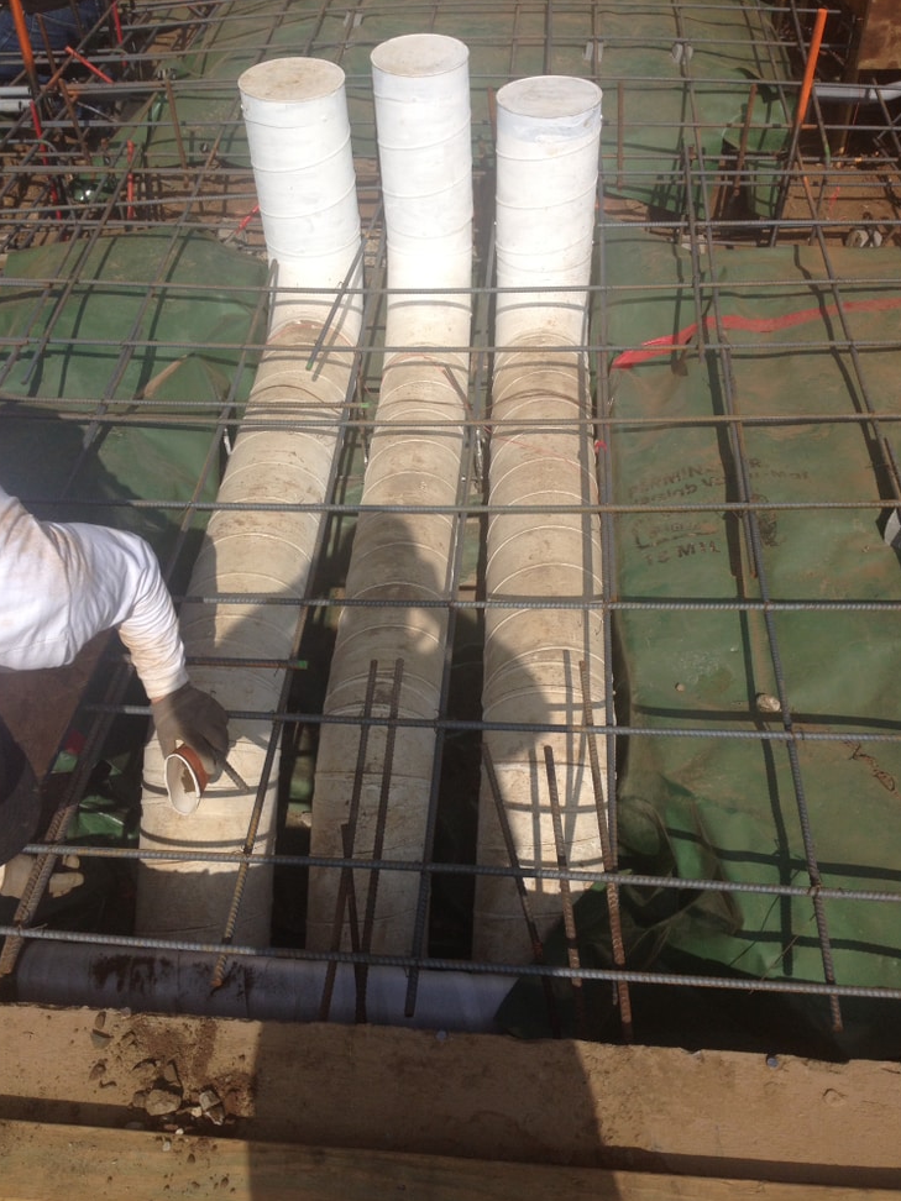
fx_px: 1249
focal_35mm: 36
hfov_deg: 39.7
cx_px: 452
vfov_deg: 51.4
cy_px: 587
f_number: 2.4
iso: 50
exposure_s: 1/2762
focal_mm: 4.28
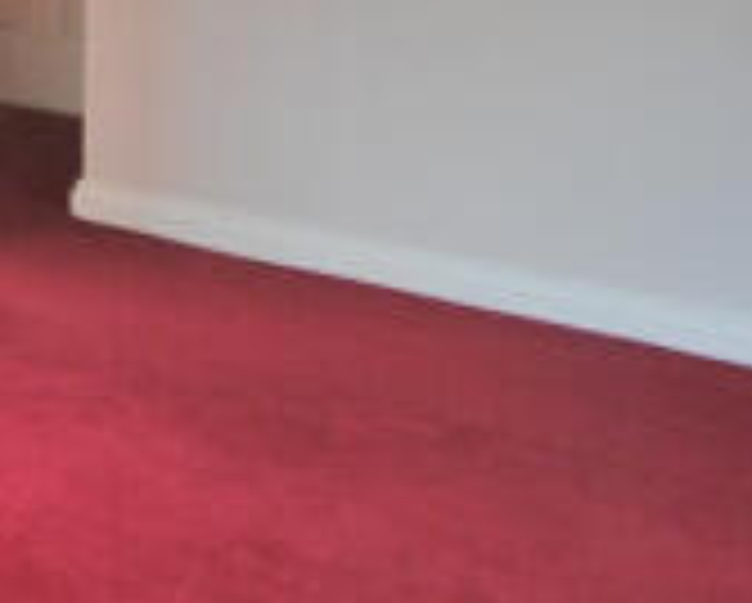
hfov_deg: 20.2
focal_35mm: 55
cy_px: -241
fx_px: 1226
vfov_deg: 23.4
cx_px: -696
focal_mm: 10
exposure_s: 1.6
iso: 400
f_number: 4
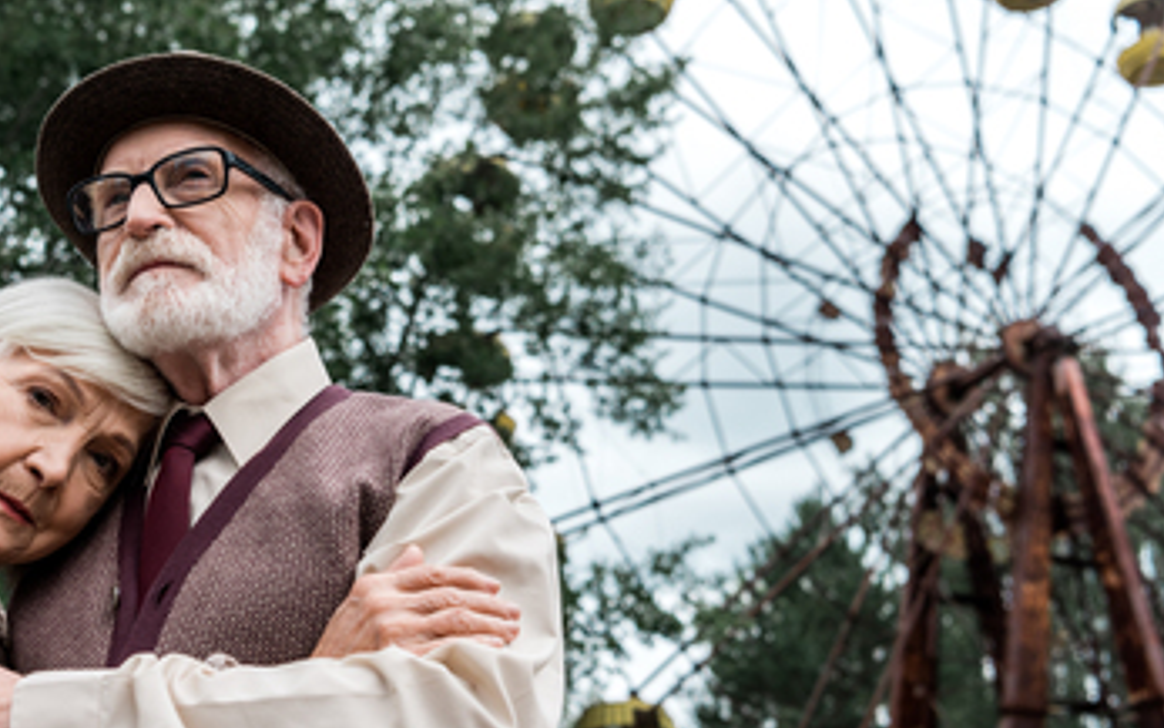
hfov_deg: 39.6
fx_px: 1586
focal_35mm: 50
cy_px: 523
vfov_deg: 25.6
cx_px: 342
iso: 160
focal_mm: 34
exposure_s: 1/800
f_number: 4
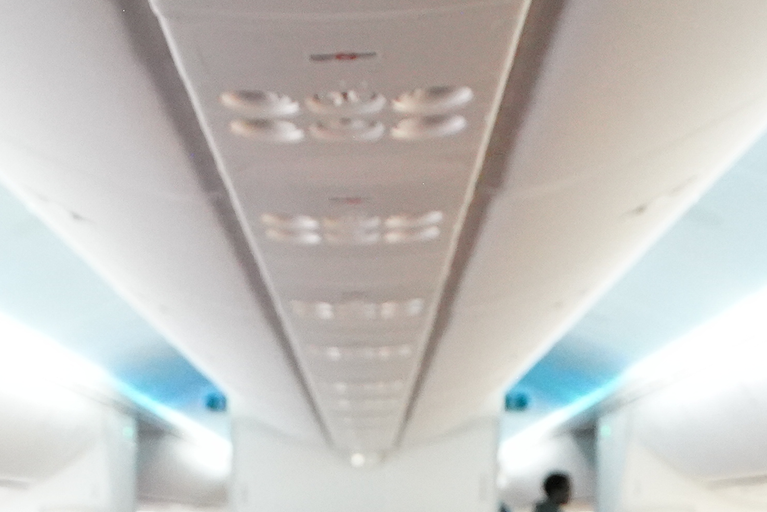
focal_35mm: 65
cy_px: 1009
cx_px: 275
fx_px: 1385
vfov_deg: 16.3
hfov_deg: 30.8
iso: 10000
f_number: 4
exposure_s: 1/160
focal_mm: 16
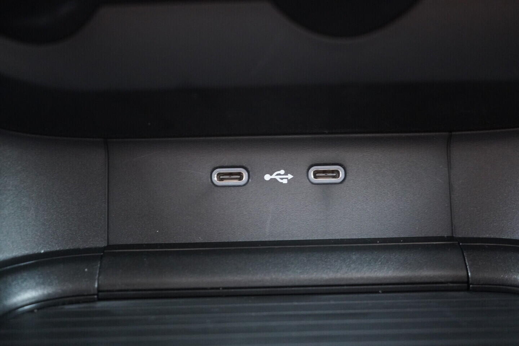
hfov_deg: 53.1
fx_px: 519
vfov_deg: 36.9
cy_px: 173
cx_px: 260
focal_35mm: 36
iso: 4000
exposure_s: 1/40
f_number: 2.8
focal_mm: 24
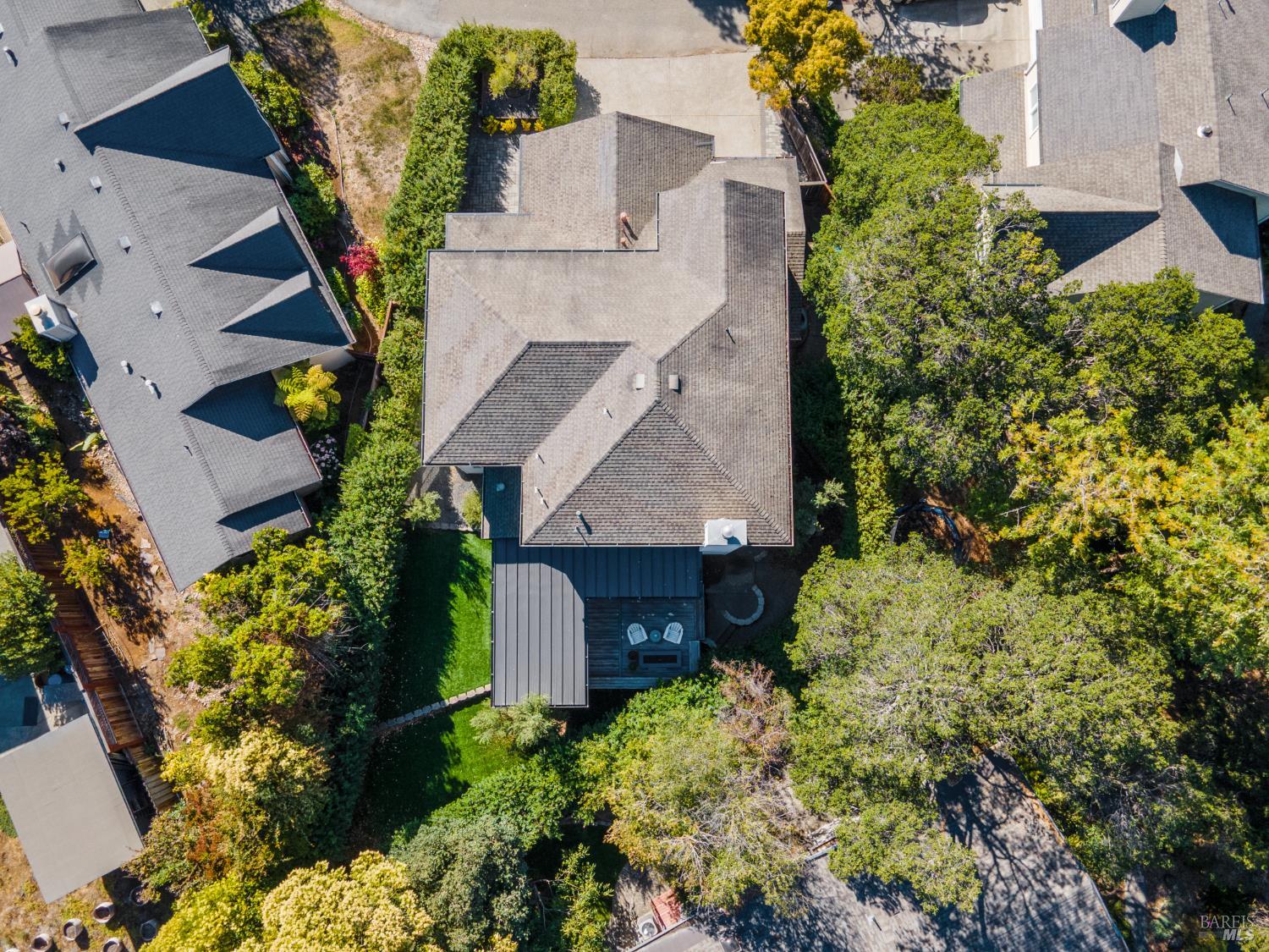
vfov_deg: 56.8
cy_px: 476
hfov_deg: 71.6
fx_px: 880
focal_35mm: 24
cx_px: 634
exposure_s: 1/250
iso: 100
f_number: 2.8
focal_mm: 4.5
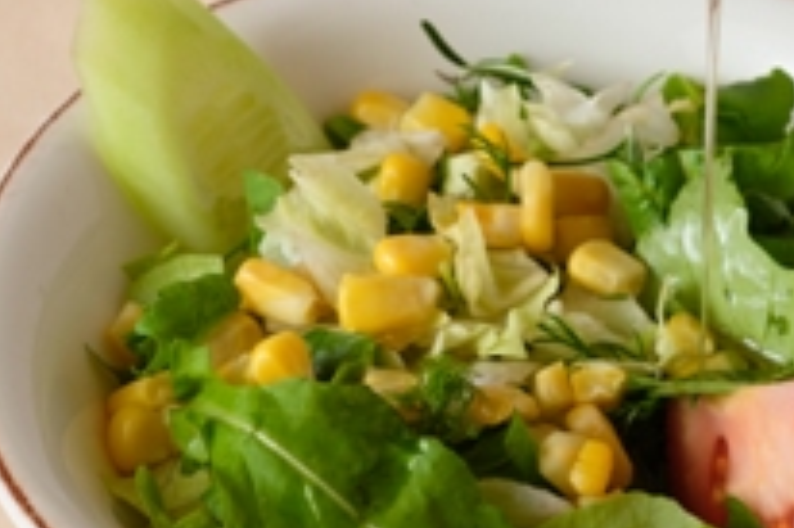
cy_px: 191
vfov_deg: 7.0
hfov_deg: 10.5
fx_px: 4319
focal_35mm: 196
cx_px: 582
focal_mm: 60
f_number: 6.4
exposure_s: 1/125
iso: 200
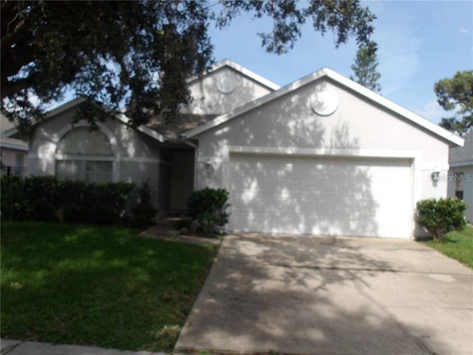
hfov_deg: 65.3
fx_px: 369
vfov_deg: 51.4
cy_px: 178
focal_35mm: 27
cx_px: 236
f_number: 10.4
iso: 100
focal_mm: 4.9
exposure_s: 1/93
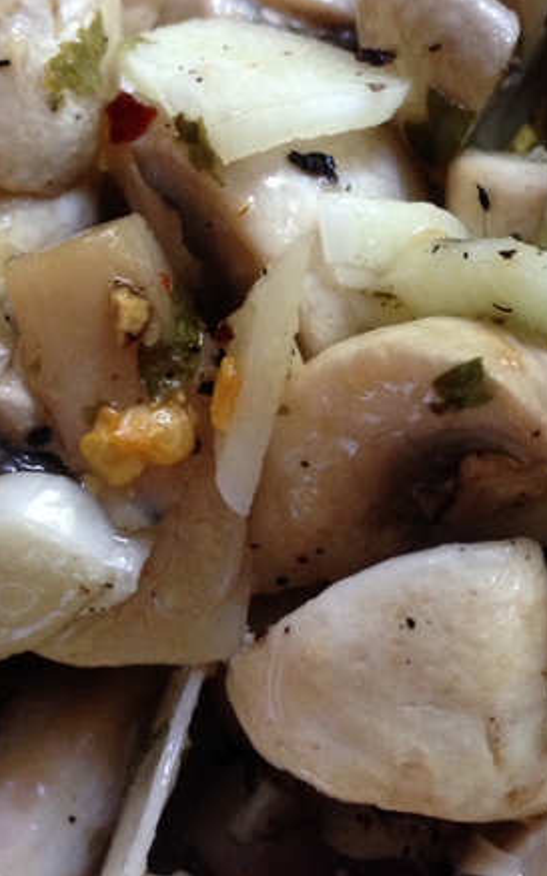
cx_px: 477
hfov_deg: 20.0
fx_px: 1527
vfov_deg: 31.8
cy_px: 309
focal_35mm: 64
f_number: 2.4
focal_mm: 4.12
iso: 200
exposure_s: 1/20
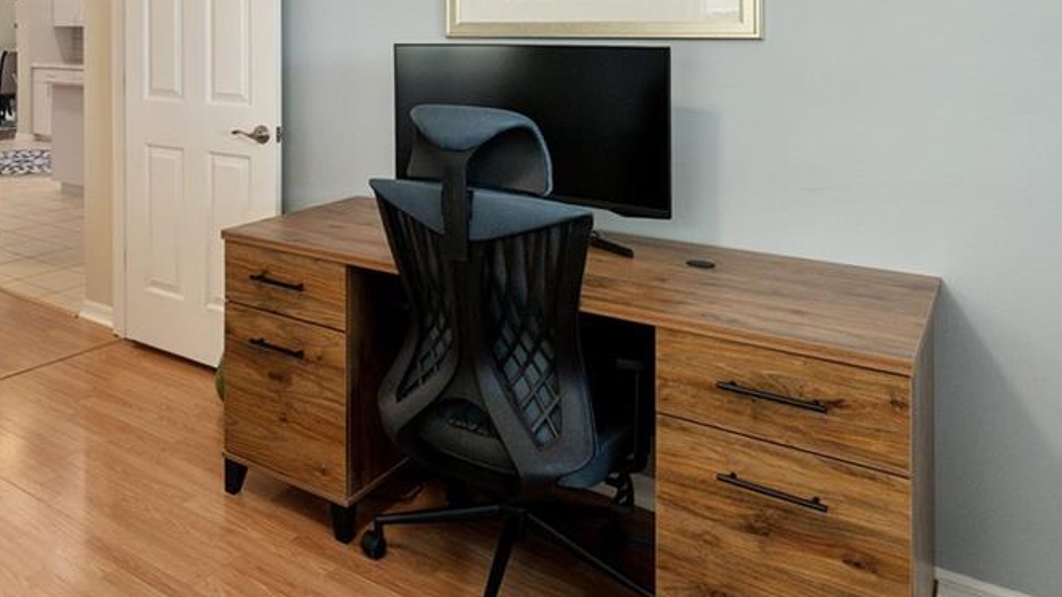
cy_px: 26
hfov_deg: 53.1
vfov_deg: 33.2
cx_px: 132
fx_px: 929
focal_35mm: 33
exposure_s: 1/13
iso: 400
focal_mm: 13
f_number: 8
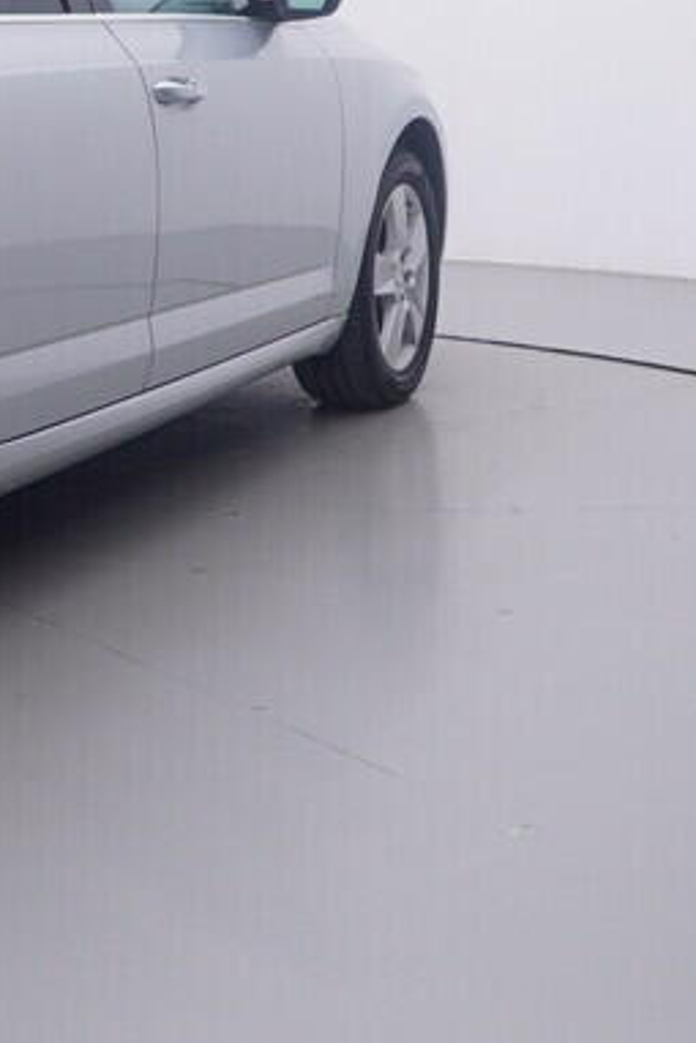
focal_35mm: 85
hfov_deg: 15.4
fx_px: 2459
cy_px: 194
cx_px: -186
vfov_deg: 23.5
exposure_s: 1/80
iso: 200
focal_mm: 15
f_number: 5
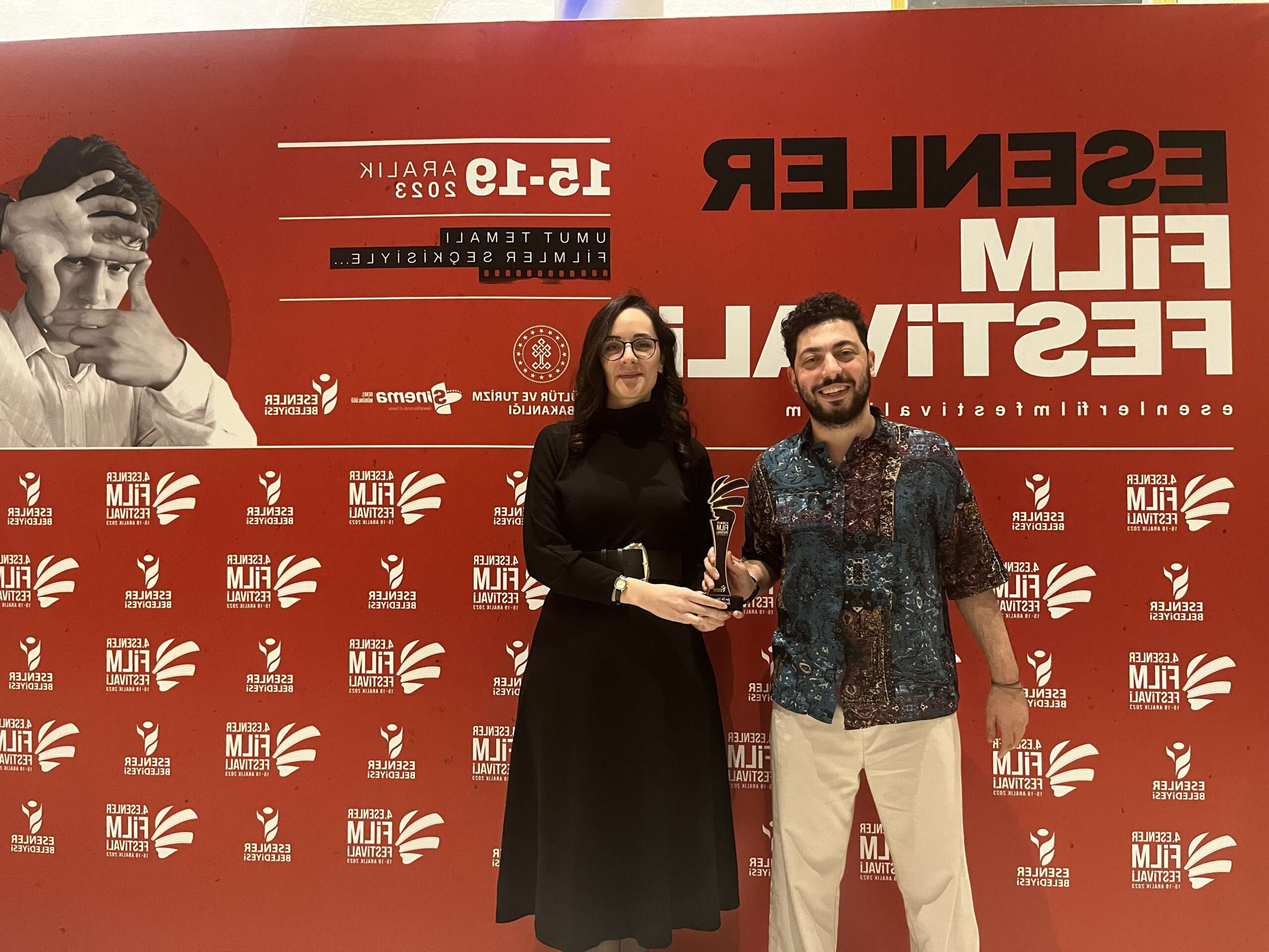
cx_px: 634
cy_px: 476
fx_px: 953
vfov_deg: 53.1
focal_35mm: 26
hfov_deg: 67.3
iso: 500
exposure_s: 1/50
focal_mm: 5.1
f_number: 1.6
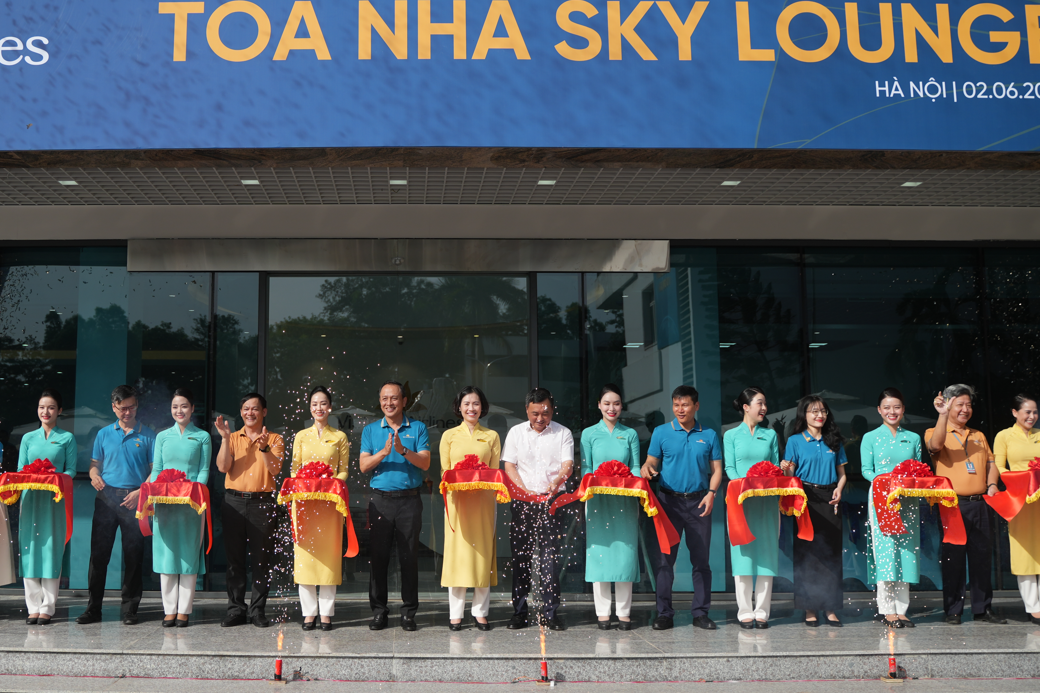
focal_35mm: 41
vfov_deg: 32.6
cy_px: 308
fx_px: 1184
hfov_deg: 47.0
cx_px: 385
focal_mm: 28
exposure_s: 1/2500
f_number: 2.8
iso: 125
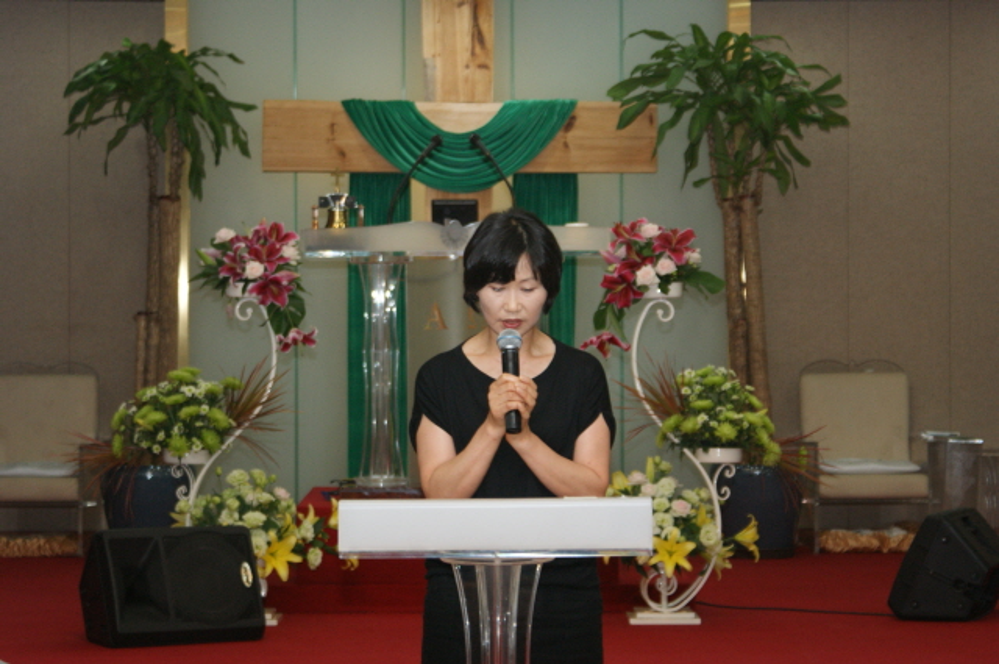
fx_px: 2910
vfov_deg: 13.0
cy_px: 332
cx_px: 500
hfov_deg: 19.5
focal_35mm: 105
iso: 400
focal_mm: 70
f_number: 5.6
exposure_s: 1/125
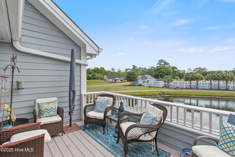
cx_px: 118
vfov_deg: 77.3
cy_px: 78
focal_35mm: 15
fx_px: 98
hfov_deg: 100.4
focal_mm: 10
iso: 100
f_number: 6.3
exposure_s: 1/160
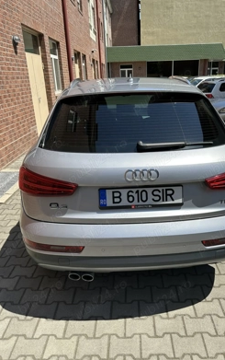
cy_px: 177
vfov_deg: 70.4
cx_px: 129
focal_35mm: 26
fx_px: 255
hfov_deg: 47.5
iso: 80
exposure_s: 1/3472
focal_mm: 6.86
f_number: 1.78
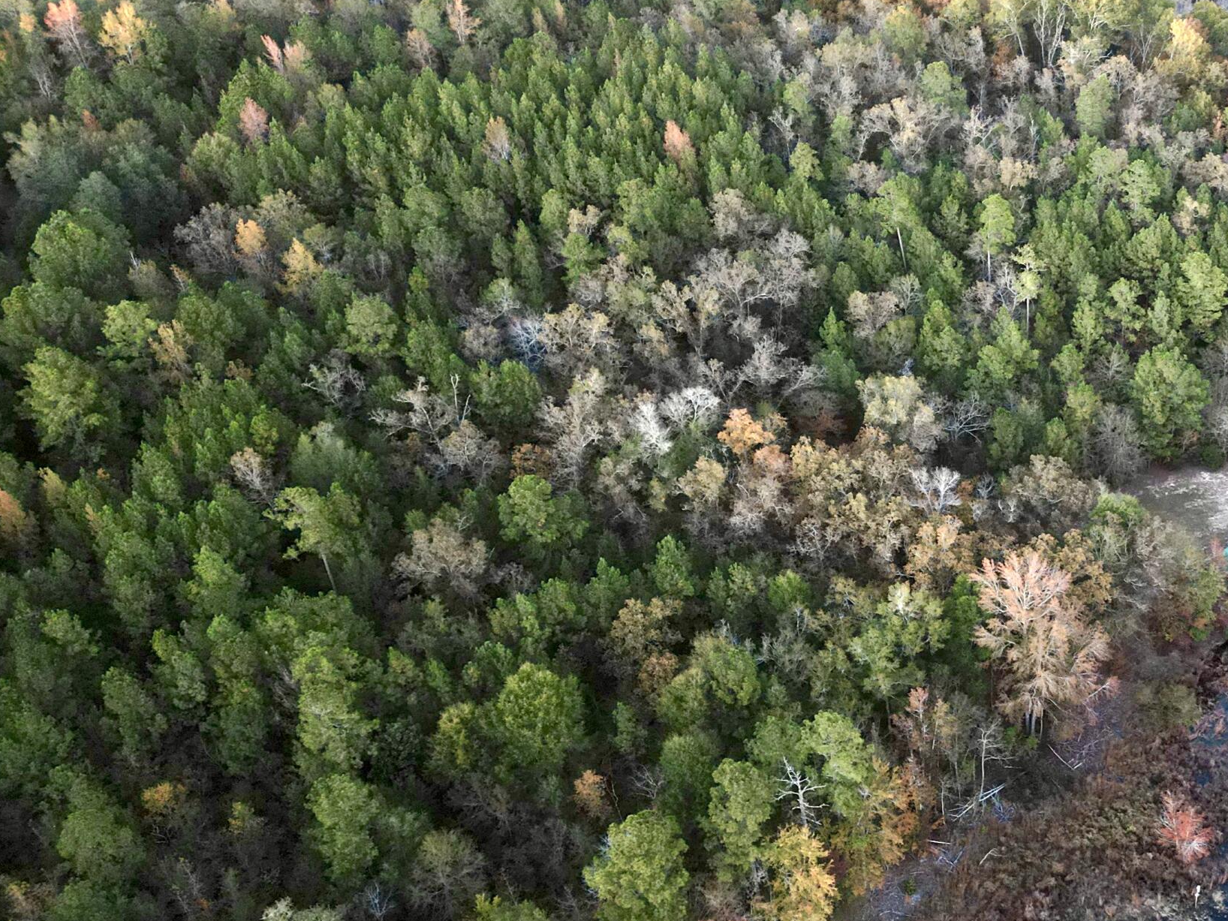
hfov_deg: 40.0
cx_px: 1086
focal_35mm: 44
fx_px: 1561
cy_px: 492
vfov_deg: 32.9
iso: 100
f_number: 1.7
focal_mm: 6.72
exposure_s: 1/100
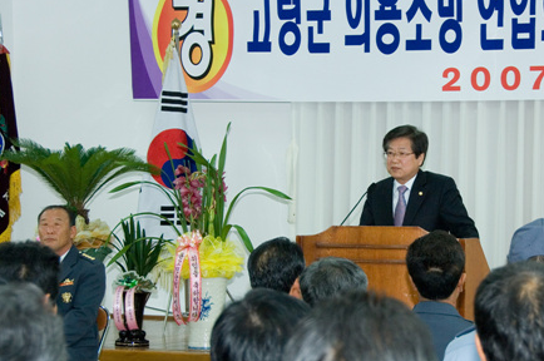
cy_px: 215
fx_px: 1826
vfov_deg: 11.3
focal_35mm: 121
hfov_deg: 16.9
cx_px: 404
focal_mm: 50
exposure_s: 1/60
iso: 400
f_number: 5.6
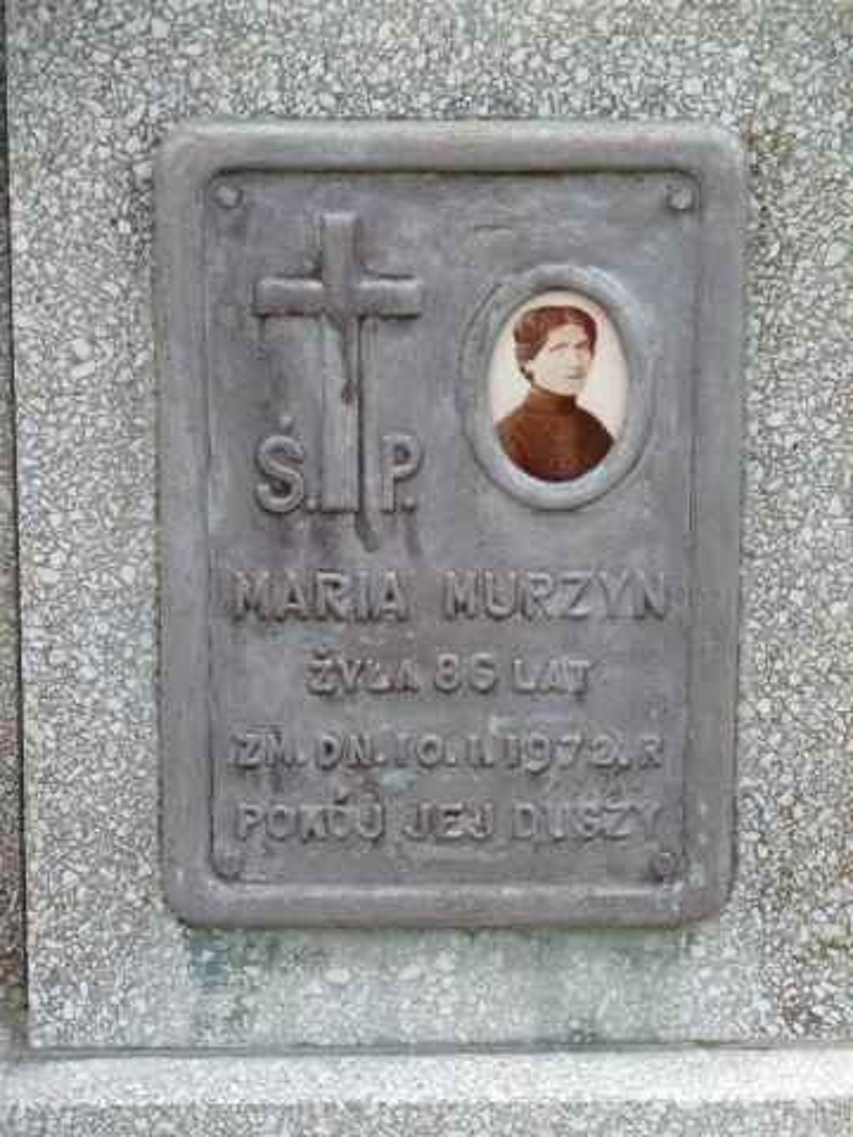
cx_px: 426
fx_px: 5191
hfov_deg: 9.4
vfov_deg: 12.5
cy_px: 568
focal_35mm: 158
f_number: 4.5
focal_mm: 25.9
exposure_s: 1/160
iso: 80
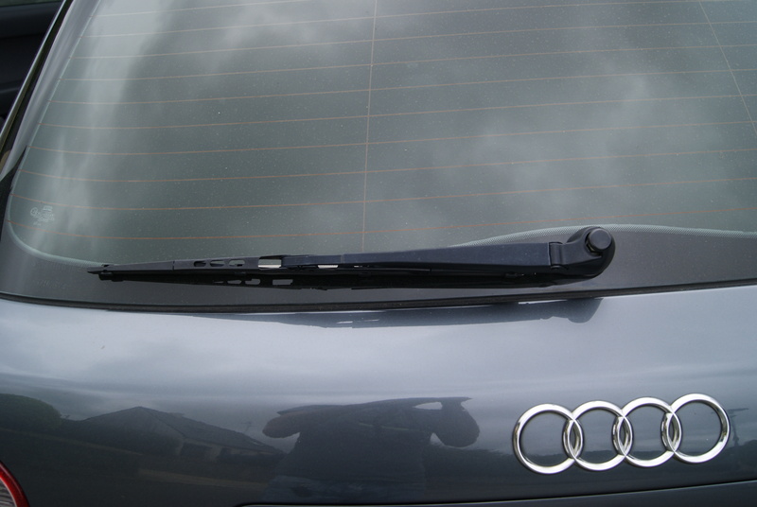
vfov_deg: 40.1
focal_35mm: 33
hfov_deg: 57.2
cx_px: 378
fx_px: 695
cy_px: 254
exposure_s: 1/320
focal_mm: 22
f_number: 5.6
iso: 100
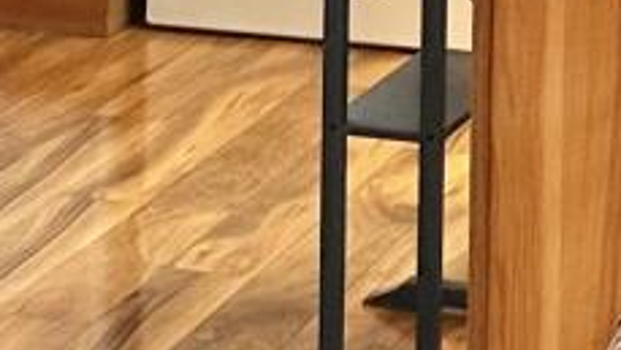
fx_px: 3756
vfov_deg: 5.1
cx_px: 320
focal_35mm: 228
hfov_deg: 9.5
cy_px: -708
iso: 125
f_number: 1.78
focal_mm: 6.86
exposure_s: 1/60
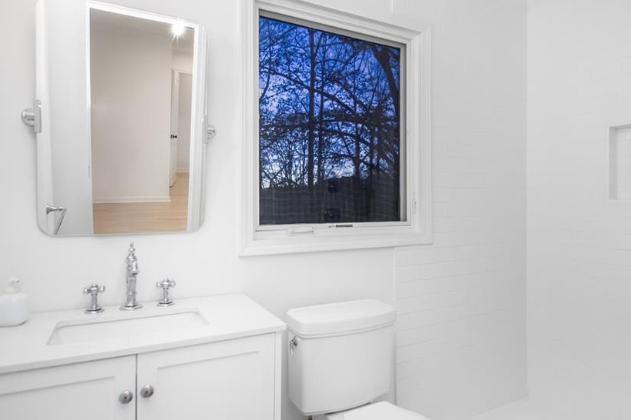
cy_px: 218
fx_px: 361
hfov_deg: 81.7
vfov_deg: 60.4
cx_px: 362
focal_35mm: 21
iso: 560
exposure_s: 1/60
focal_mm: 11
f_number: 2.8
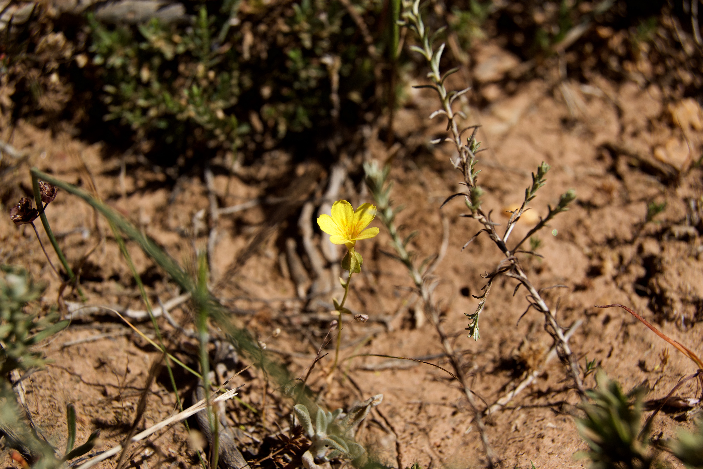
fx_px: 908
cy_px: 234
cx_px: 352
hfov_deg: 42.3
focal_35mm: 46
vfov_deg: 28.9
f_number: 8
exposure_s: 1/400
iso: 100
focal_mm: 31
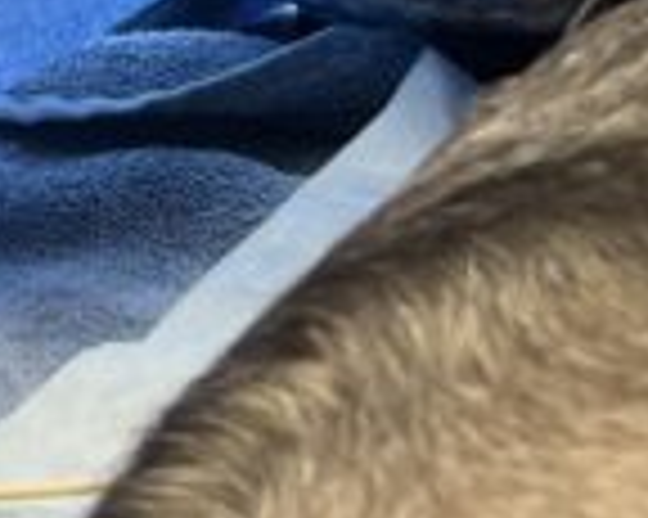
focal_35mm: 181
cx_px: -747
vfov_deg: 8.2
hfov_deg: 9.8
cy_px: -482
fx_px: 3469
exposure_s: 1/120
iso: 100
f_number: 1.5
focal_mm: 5.7
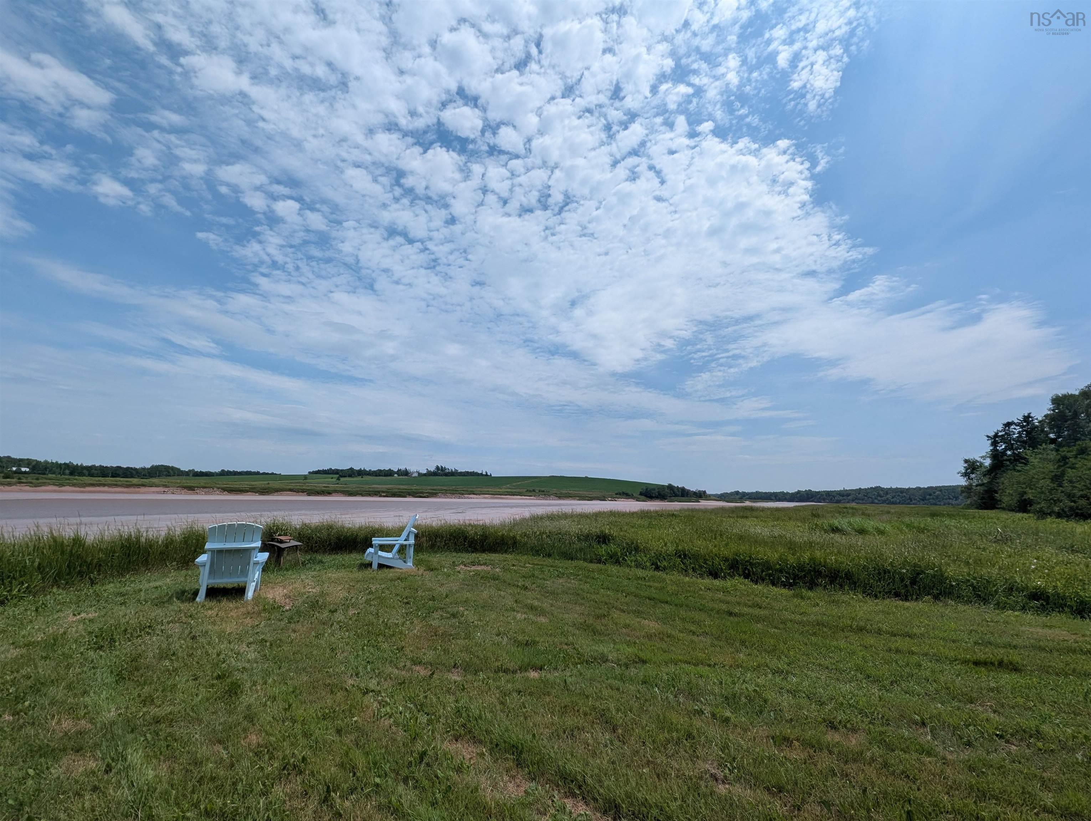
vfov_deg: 90.1
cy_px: 410
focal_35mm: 13
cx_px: 546
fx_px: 410
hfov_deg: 106.1
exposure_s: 1/3891
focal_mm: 1.95
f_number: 2.2
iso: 47
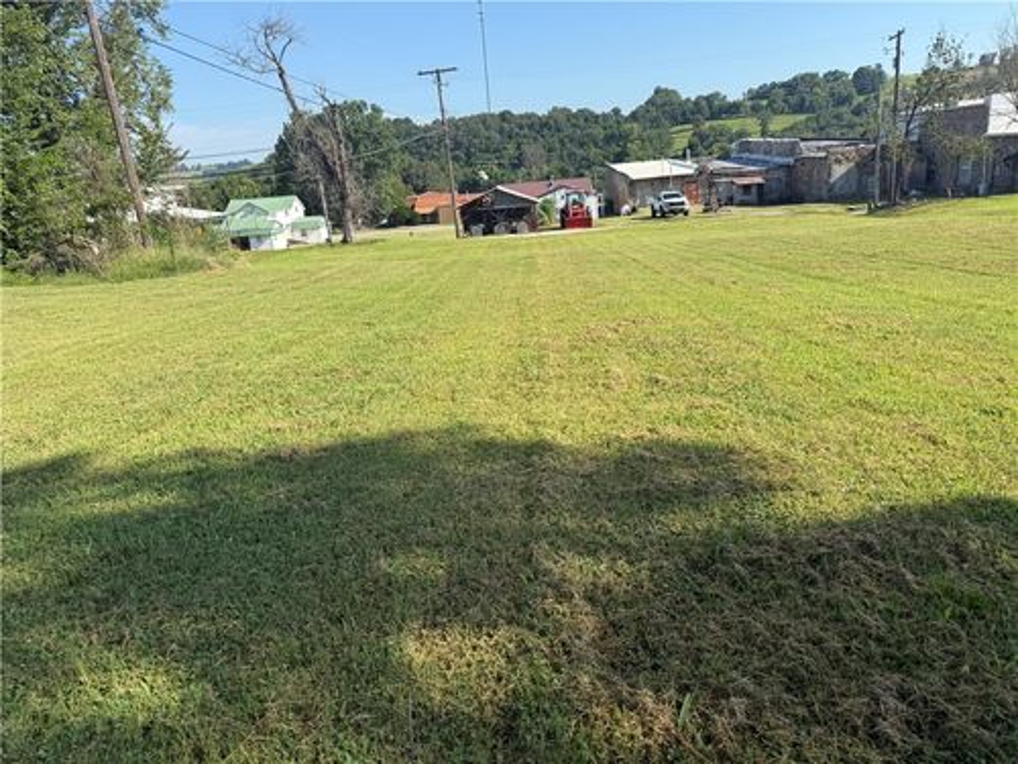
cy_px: 382
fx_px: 706
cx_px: 509
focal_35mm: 24
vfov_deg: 56.8
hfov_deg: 71.6
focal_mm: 6.76
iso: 80
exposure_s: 1/2611
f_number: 1.78
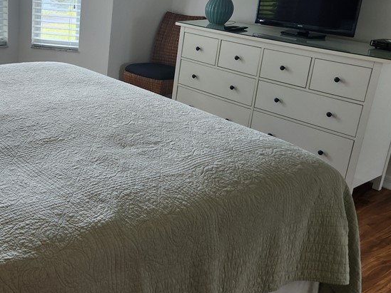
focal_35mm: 43
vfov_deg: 33.4
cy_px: 112
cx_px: 68
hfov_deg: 41.6
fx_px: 486
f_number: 1.8
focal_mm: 5.4
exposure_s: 1/180
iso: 100
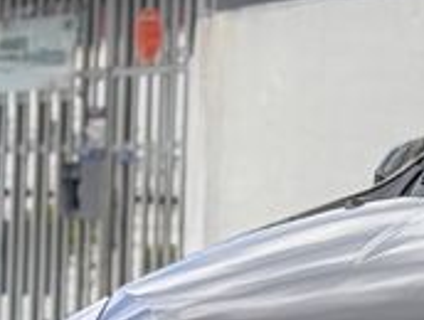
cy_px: 342
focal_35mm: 266
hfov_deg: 7.2
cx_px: 827
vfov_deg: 5.6
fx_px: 3267
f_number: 1.78
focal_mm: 6.76
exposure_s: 1/1395
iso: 64
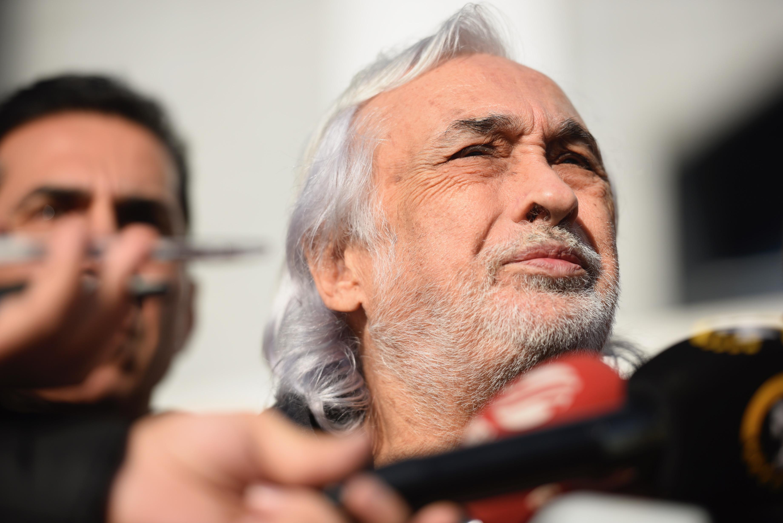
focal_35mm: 185
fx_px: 4025
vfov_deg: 7.4
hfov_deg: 11.1
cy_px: 262
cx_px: 392
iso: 100
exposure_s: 1/1600
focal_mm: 185
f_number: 2.8
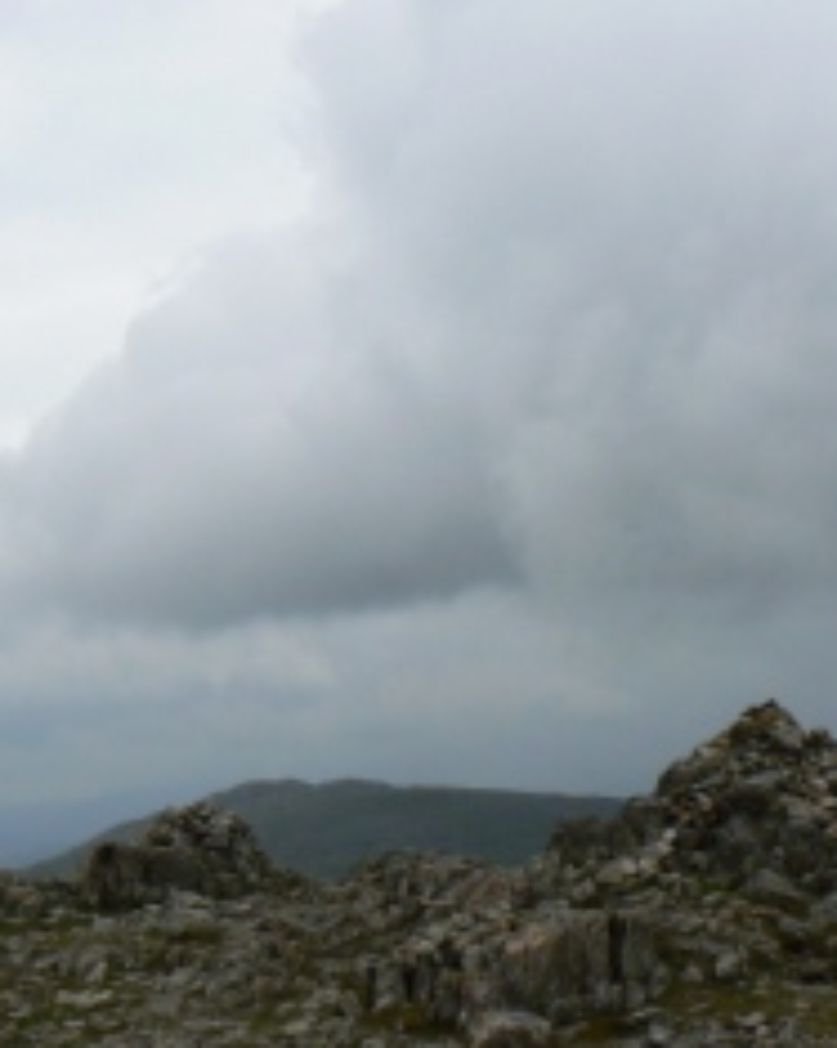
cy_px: 712
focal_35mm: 65
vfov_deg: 28.9
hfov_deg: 23.4
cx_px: 295
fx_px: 2014
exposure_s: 1/400
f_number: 7.1
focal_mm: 6
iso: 80
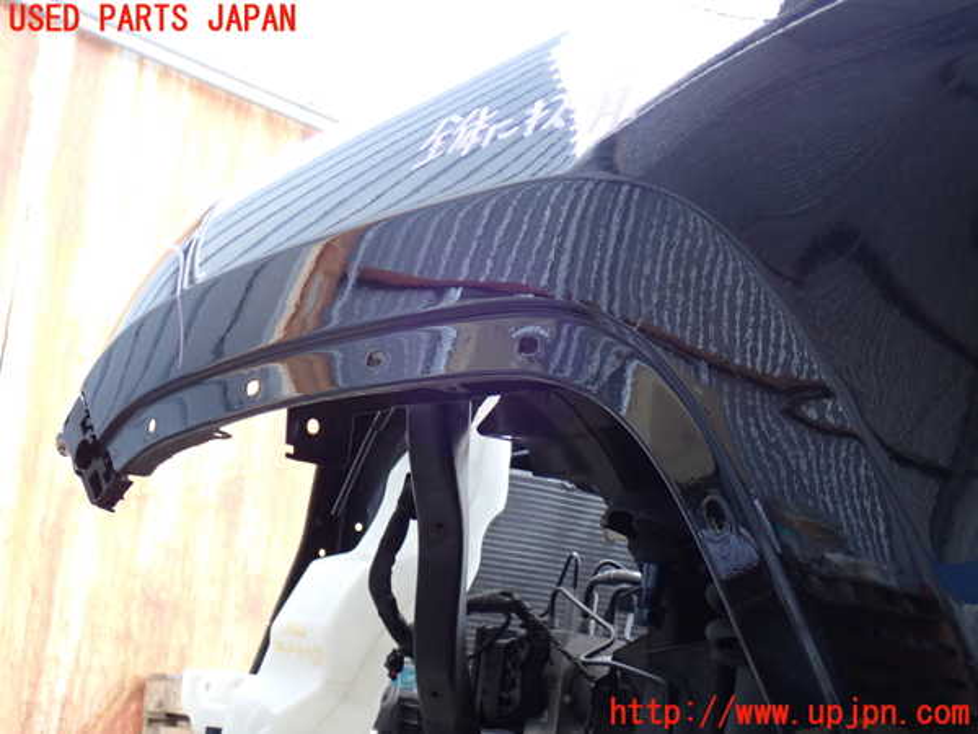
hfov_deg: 33.2
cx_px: 489
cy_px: 367
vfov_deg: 25.2
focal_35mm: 58
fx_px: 1639
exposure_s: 1/60
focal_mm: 10.35
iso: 320
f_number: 3.5
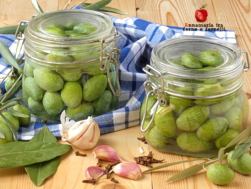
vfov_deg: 9.9
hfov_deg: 13.2
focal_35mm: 150
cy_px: 94
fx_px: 1088
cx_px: 126
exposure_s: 1/5
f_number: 5.6
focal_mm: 26.9
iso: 80
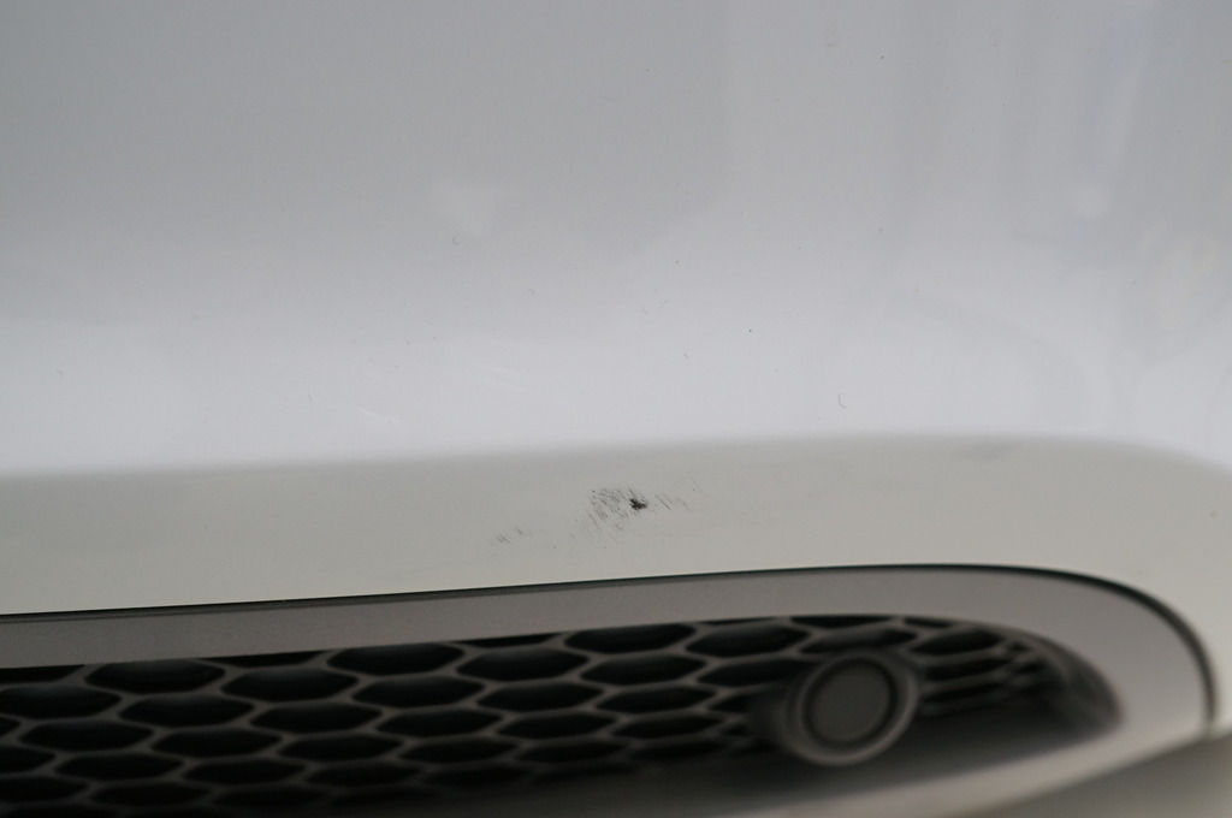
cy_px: 409
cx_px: 616
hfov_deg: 43.7
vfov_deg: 29.8
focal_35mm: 45
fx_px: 1538
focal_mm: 30
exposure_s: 1/60
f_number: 4
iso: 500
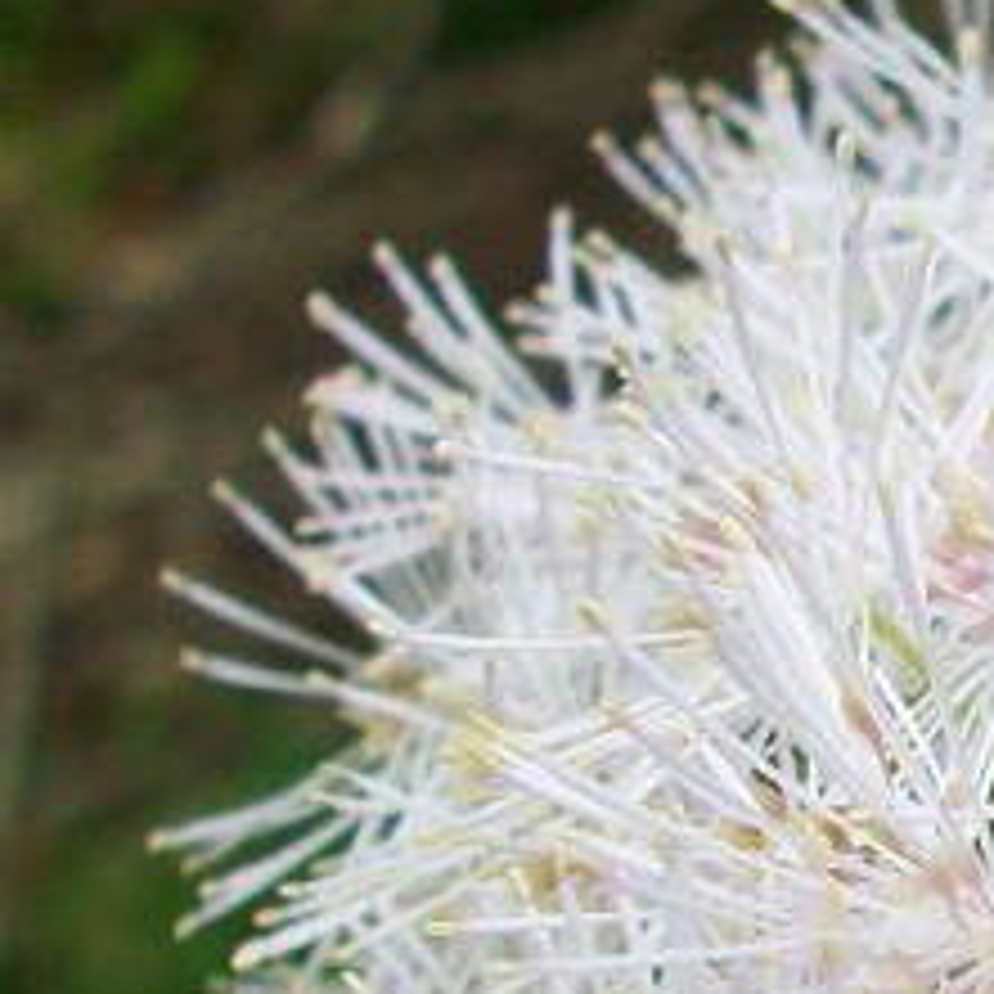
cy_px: 877
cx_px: 1871
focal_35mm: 131
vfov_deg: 13.2
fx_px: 4256
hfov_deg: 12.1
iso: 64
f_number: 2.8
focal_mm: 5.7
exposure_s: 1/160
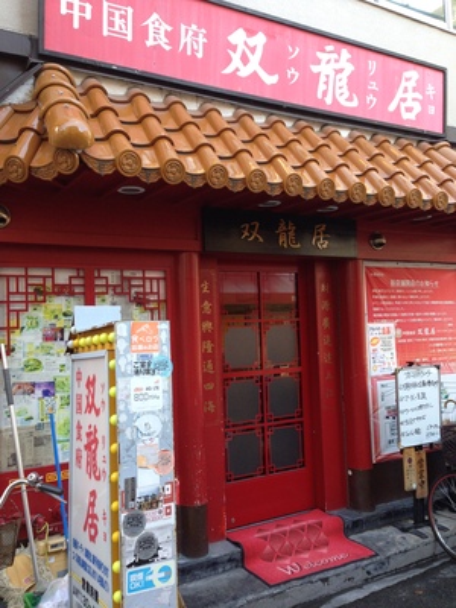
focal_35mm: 33
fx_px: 580
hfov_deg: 42.9
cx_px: 228
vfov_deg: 55.4
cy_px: 304
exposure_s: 1/120
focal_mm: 4.12
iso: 80
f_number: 2.4
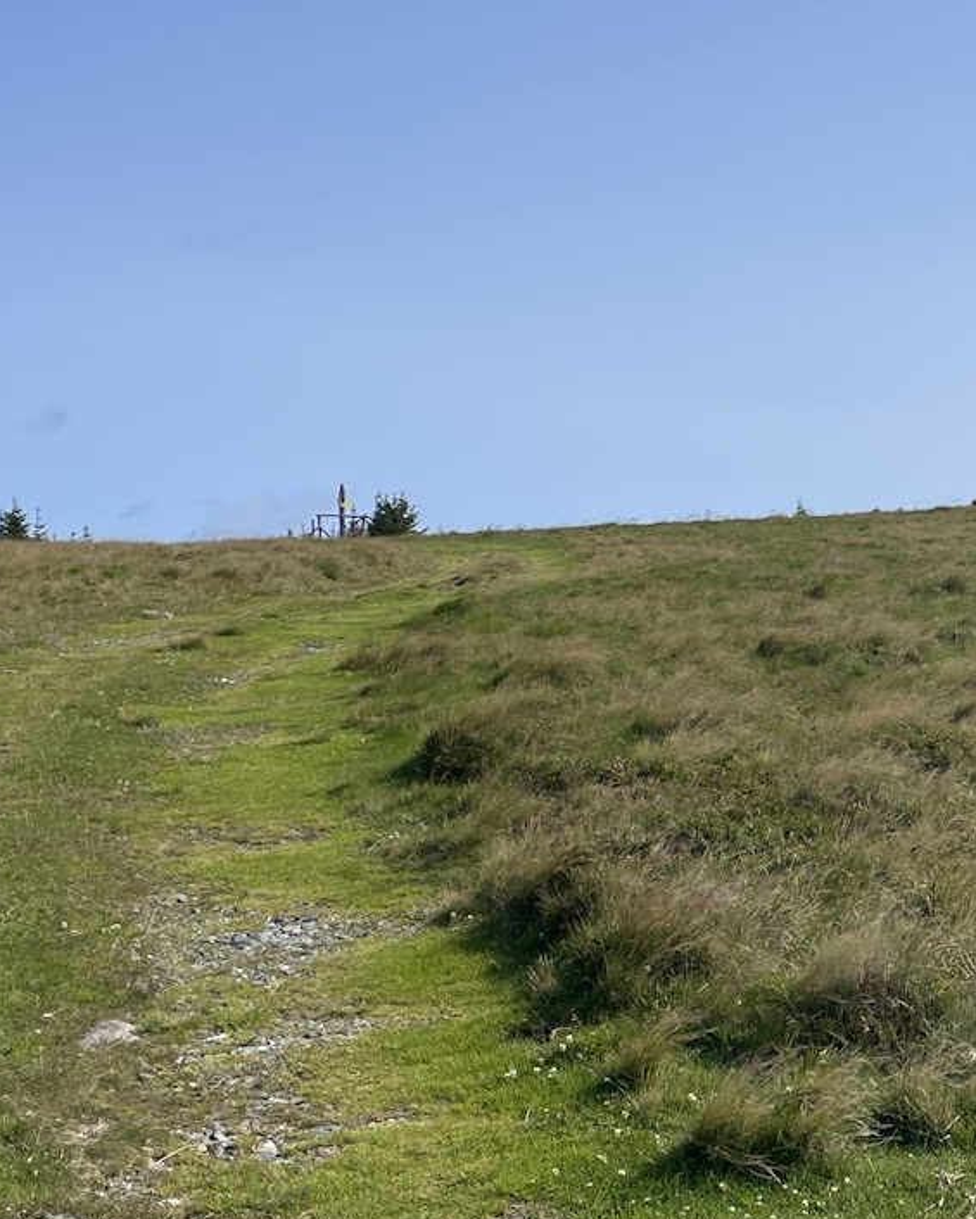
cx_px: 952
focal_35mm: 69
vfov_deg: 27.5
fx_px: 2491
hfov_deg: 21.5
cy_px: 551
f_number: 1.6
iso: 32
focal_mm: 4.2
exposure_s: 1/6494
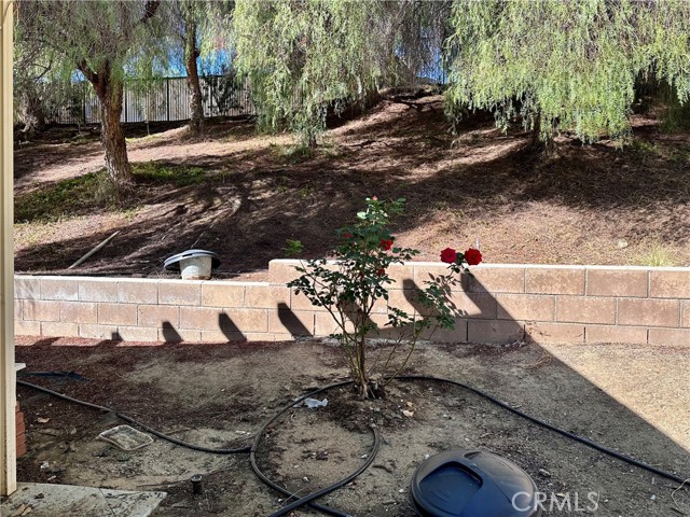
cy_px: 258
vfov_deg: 56.8
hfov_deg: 71.6
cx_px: 345
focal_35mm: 24
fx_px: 478
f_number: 1.78
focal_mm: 6.86
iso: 80
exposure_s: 1/1289
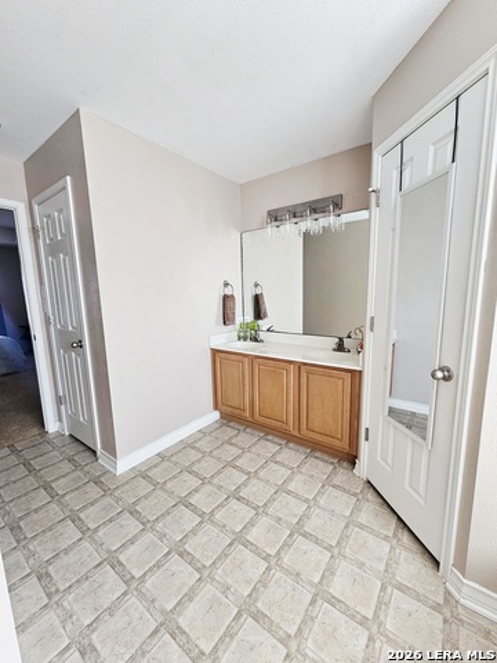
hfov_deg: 89.9
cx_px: 248
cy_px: 332
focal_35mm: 13
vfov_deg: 106.2
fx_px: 249
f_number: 2.2
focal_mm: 2.2
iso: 160
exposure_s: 1/60.2
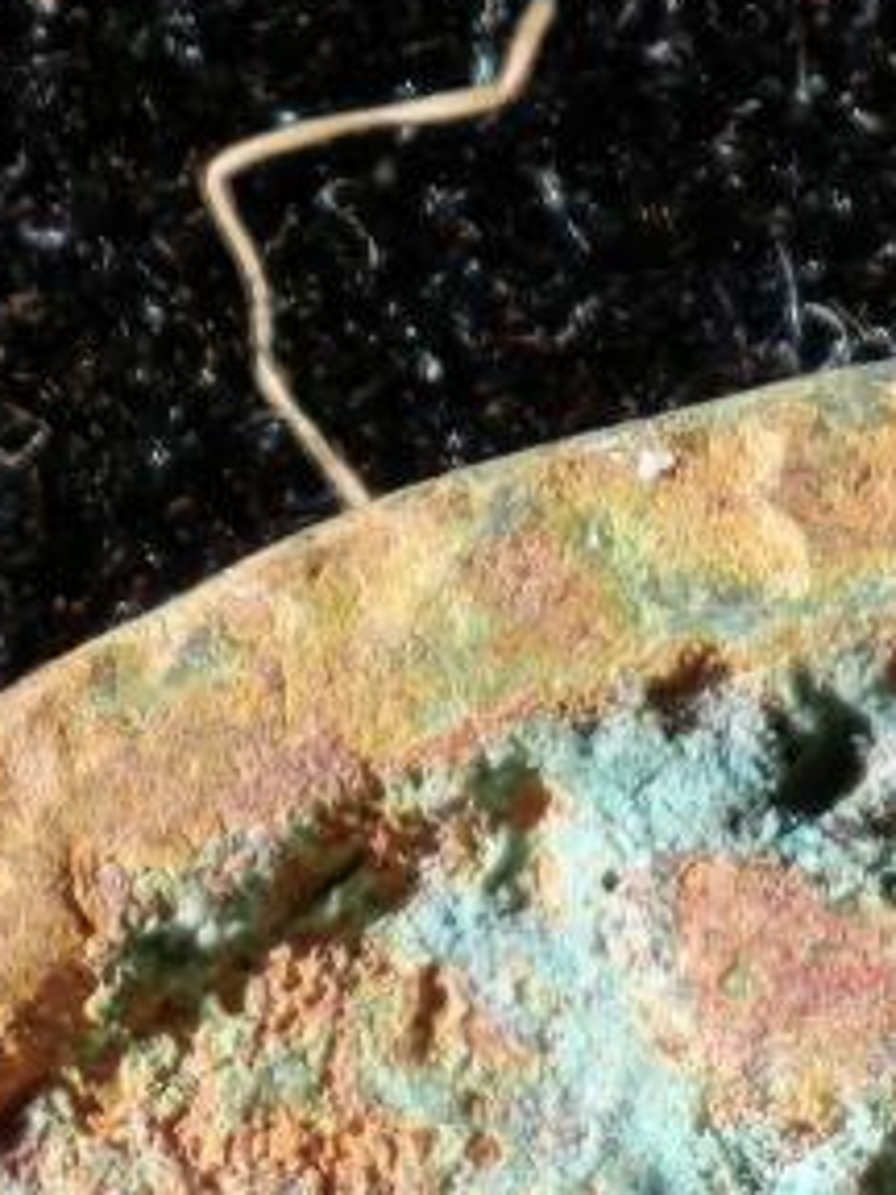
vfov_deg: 2.9
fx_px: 23089
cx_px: 1278
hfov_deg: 2.2
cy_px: 2544
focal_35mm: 669
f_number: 2
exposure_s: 1/100
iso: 400
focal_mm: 9
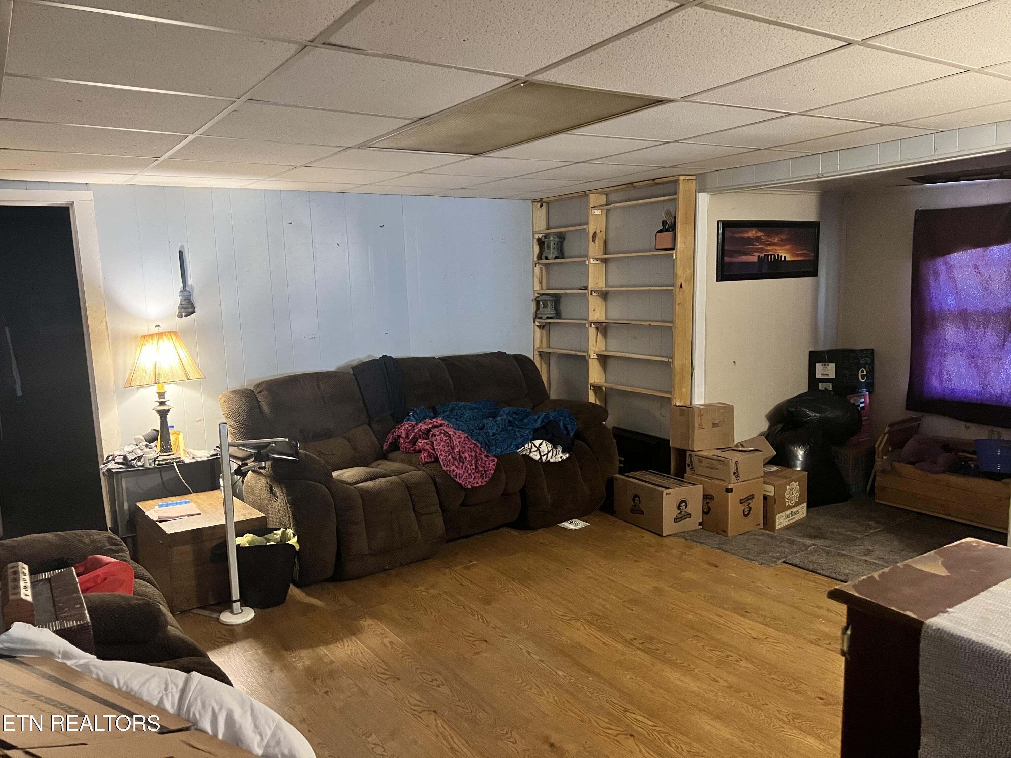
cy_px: 379
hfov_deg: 67.3
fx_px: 759
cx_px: 506
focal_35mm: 26
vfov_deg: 53.1
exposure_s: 1/40
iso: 640
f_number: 1.5
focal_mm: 5.7
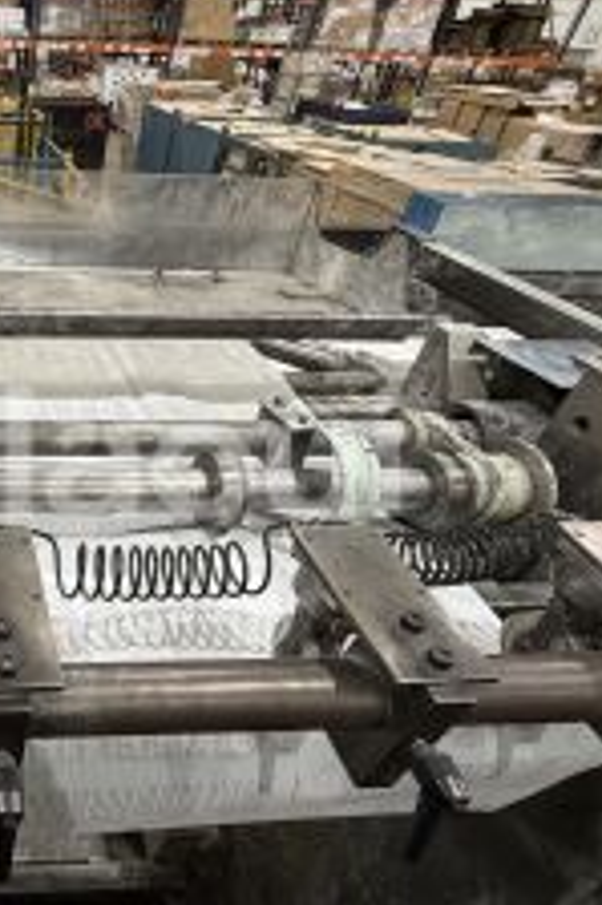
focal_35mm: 25
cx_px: -40
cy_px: 457
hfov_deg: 42.0
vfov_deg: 71.5
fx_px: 628
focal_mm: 2.22
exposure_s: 1/100
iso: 320
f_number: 2.2
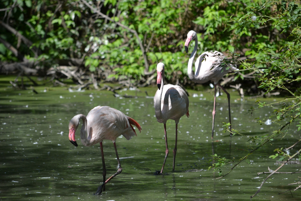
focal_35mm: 292
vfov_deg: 4.7
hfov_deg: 7.0
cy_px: 100
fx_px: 2445
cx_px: 150
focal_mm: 195
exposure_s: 1/320
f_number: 5
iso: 400
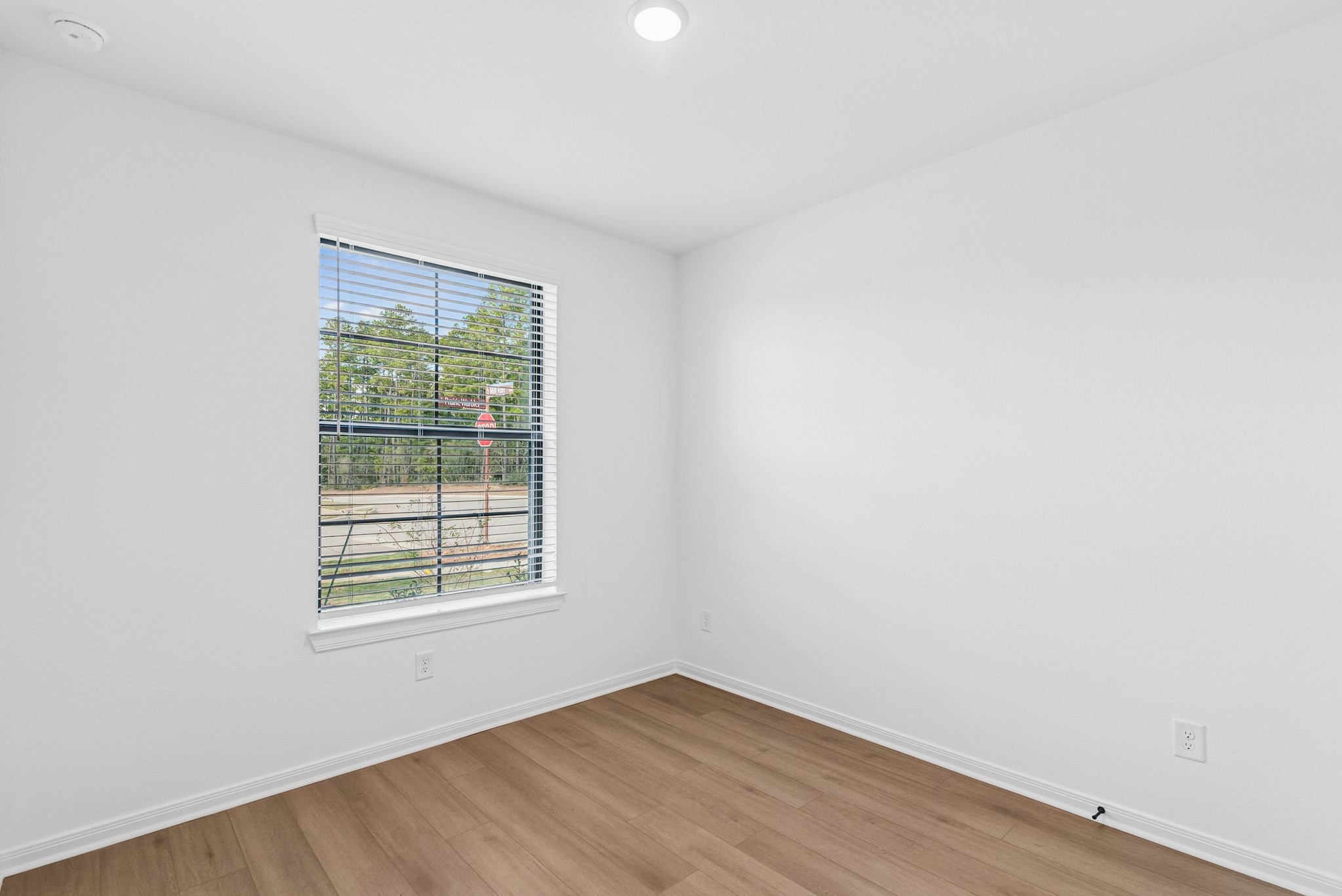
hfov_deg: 96.7
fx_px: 597
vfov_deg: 73.8
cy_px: 448
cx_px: 671
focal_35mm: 16
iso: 100
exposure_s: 1/6
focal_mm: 16
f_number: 9
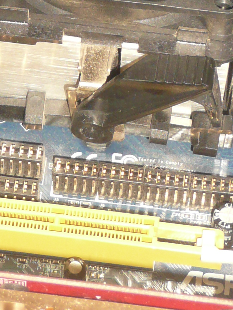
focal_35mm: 222
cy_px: 61
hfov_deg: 6.7
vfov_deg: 8.9
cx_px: 40
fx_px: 1992
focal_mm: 10.2
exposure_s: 1/30
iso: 200
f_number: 4.5
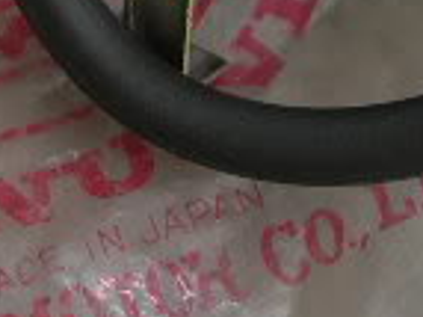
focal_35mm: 170
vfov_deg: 8.3
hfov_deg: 11.6
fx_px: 2076
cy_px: -302
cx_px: 121
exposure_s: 1/28
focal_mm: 7.8
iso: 64
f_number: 2.8
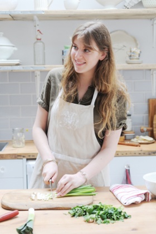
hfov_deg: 22.6
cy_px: 117
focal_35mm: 60
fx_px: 390
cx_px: 78
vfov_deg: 33.4
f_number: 3.5
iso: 640
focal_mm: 60
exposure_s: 1/100
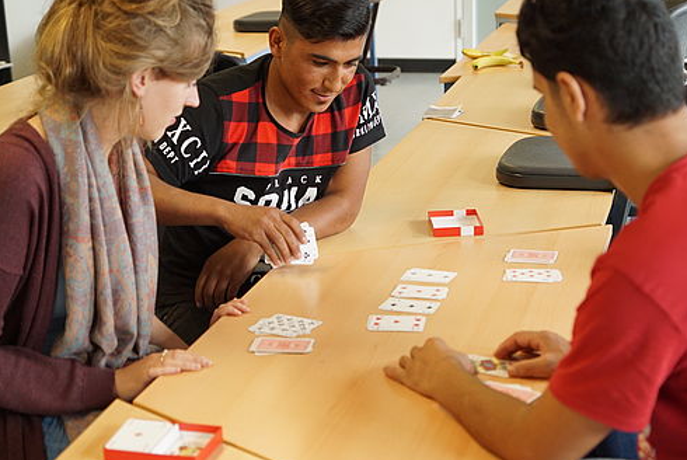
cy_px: 224
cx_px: 386
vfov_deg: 19.6
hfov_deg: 28.9
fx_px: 1331
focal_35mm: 70
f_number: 2.8
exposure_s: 1/125
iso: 640
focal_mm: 35
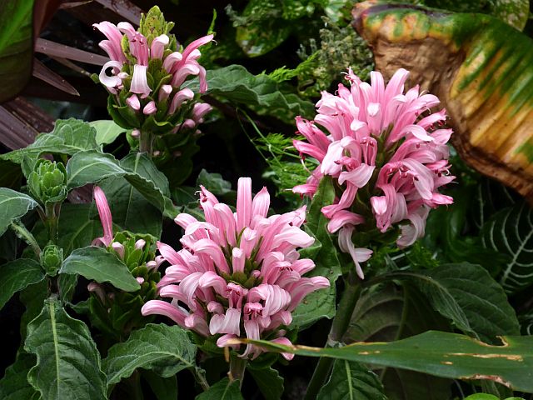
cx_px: 266
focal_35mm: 177
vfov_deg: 8.4
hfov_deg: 11.2
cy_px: 200
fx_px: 2725
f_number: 5.5
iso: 400
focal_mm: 28.7
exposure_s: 1/60
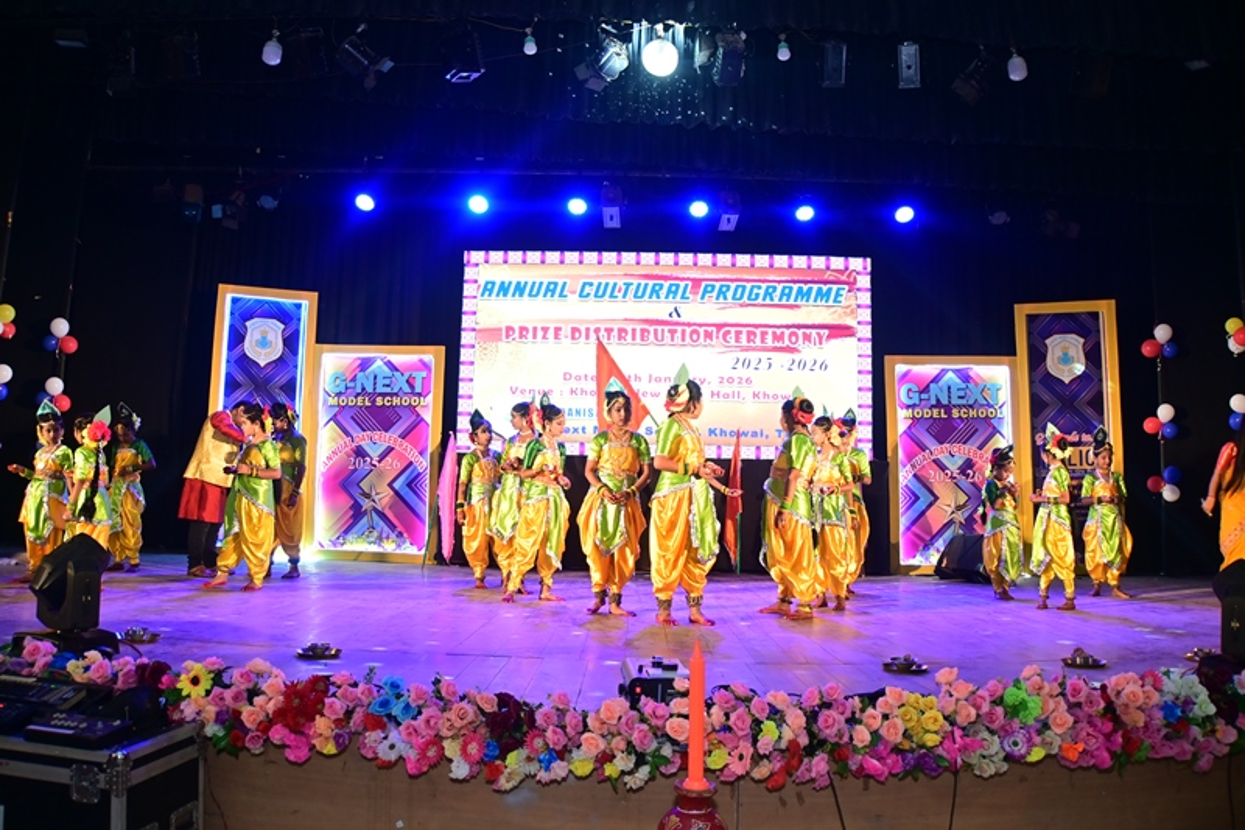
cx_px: 622
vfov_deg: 29.4
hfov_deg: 43.0
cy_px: 415
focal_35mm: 46
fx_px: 1582
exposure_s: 1/100
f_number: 5
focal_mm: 30.5
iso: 640
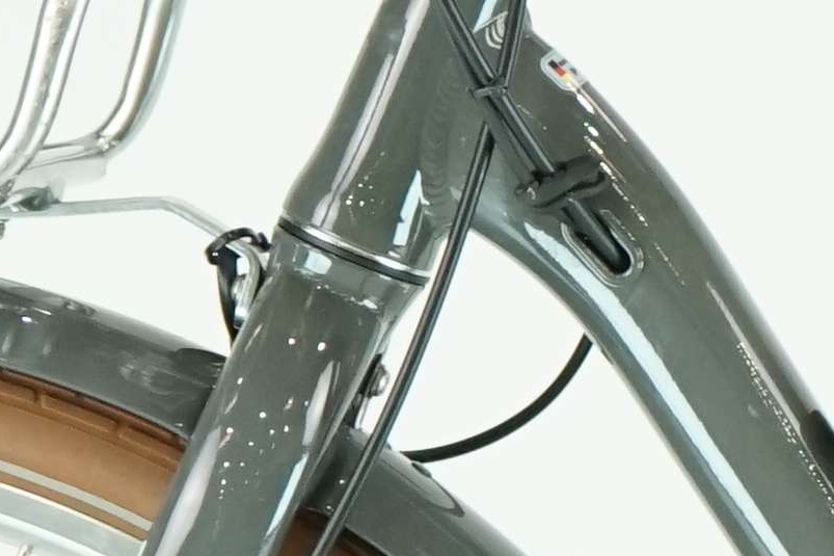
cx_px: 1497
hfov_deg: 5.0
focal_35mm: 411
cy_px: 732
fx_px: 9519
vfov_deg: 3.3
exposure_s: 1/200
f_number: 5.6
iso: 1600
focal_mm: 55
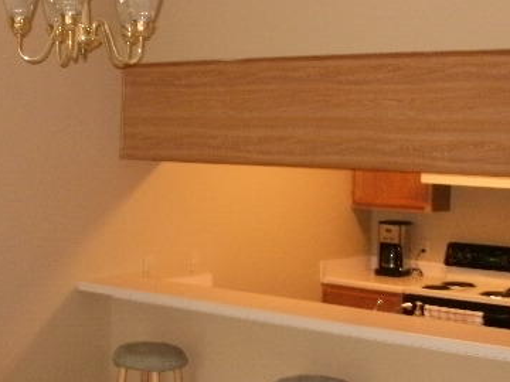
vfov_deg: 22.8
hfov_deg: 30.3
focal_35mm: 64
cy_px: 270
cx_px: 264
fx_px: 943
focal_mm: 6.3
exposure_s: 1/30
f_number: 3.5
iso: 250
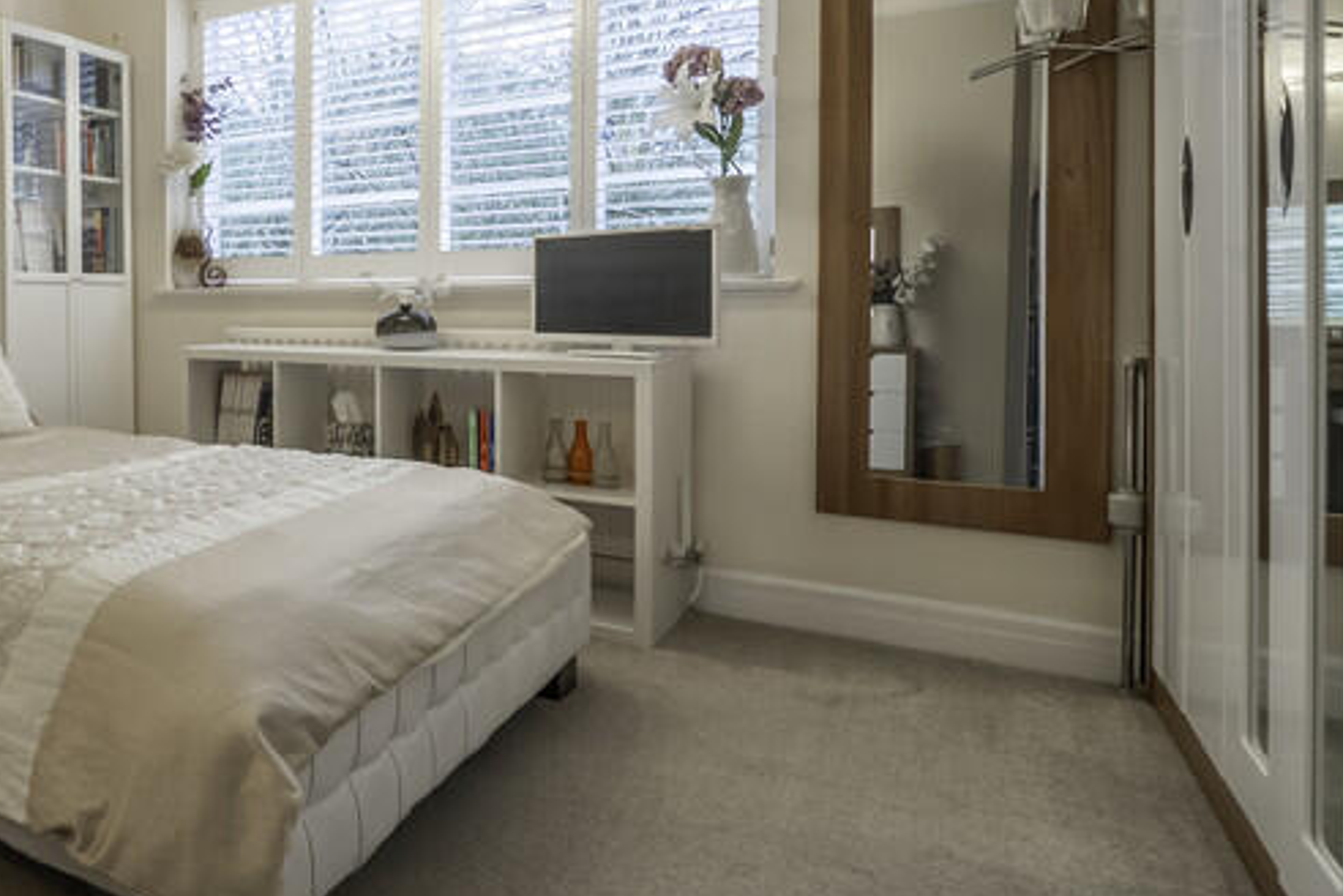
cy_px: 311
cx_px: 0
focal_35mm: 25
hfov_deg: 55.2
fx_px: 933
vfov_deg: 50.5
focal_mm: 12
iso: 400
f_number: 10
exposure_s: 1/25
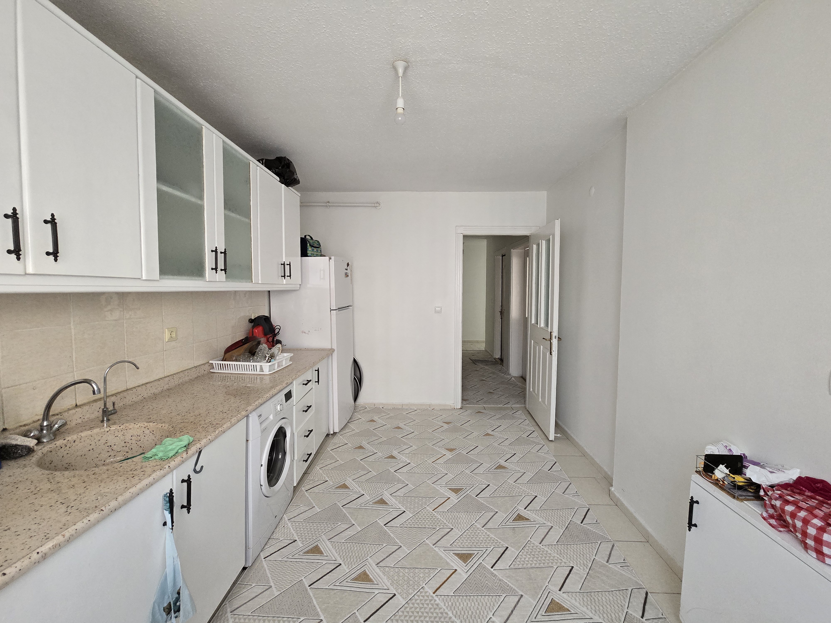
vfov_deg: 89.9
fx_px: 312
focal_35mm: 13
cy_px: 312
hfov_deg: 106.2
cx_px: 416
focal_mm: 2.2
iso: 400
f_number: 2.2
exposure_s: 1/60
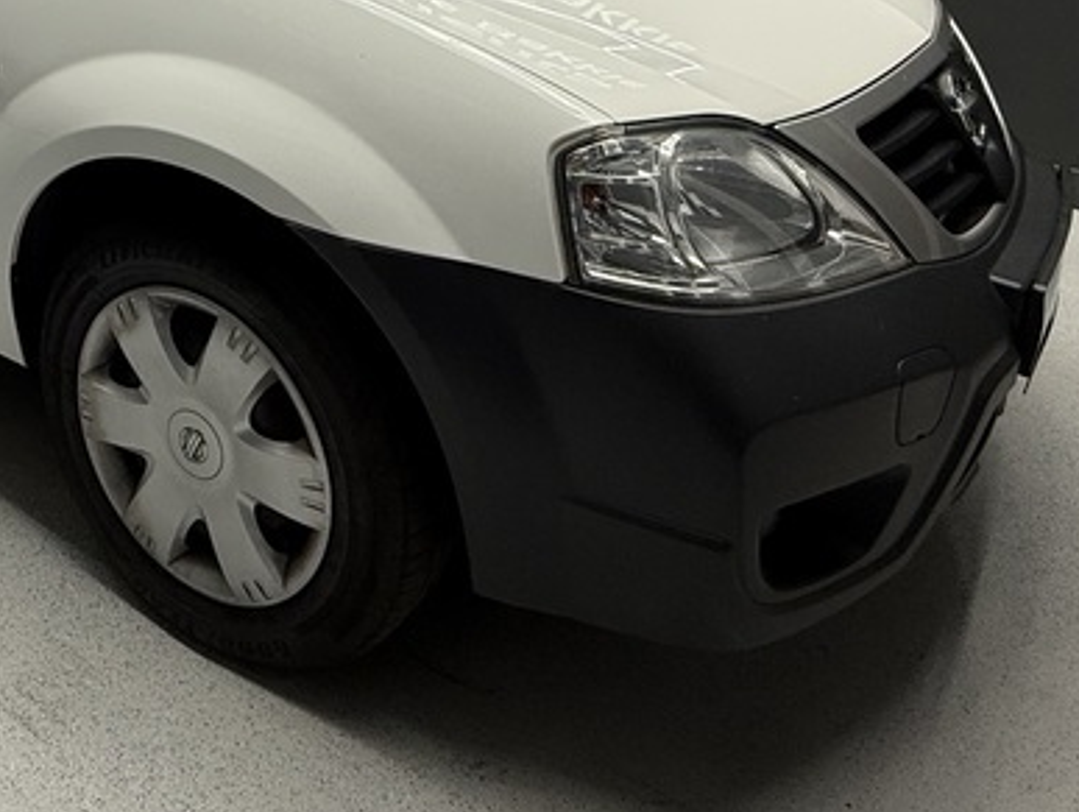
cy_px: -28
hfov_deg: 47.8
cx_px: 240
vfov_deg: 34.6
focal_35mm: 37
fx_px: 1154
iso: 100
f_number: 2.2
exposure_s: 1/100
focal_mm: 2.22
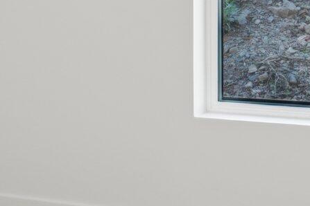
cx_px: 161
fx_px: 947
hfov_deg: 18.6
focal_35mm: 110
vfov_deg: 12.1
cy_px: -54
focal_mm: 24
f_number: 8
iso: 320
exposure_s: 1/50
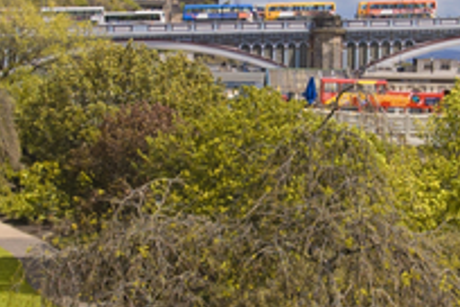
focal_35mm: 206
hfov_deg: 10.0
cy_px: 103
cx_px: 282
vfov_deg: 6.7
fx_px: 2632
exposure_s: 1/400
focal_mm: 28
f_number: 9
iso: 200
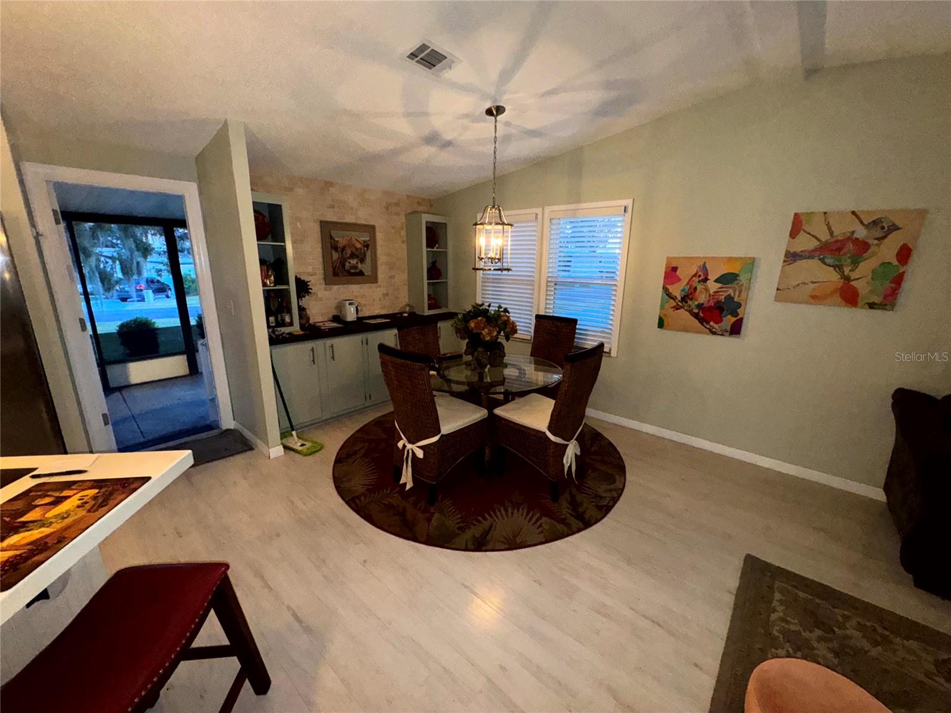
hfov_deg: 102.1
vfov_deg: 85.7
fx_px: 385
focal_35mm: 14
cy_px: 356
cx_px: 476
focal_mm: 2.22
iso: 250
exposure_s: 1/60
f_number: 2.2
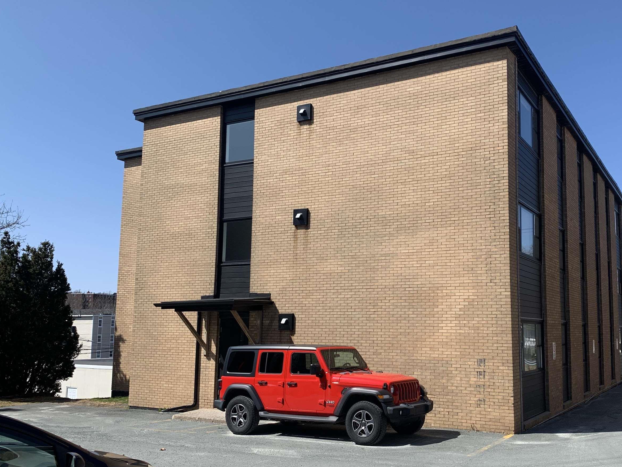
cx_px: 374
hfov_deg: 53.6
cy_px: 252
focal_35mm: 34
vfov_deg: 41.8
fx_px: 611
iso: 25
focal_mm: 4.25
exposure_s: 1/2208
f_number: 1.8
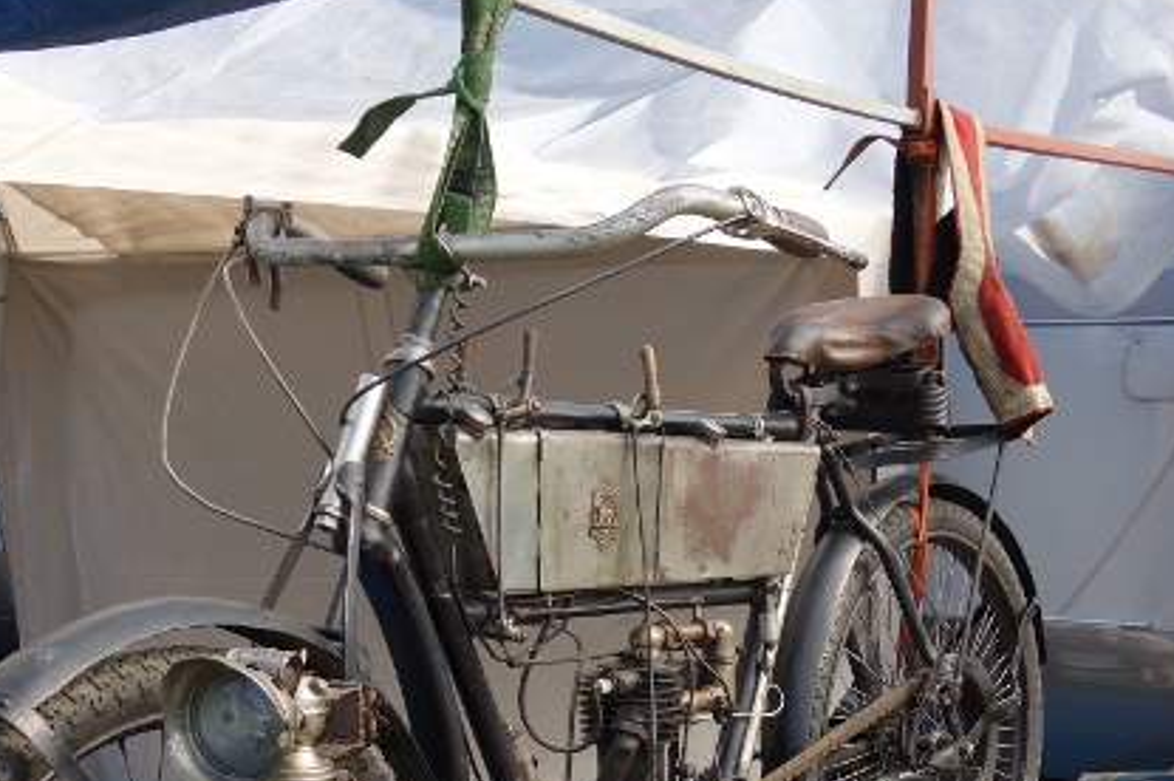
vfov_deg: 24.4
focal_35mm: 54
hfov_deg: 36.9
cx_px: 574
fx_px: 1760
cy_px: 672
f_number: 5.6
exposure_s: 1/160
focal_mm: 10.4
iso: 125
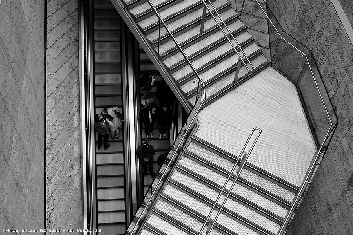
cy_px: 118
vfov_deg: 32.6
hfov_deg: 47.4
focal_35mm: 41
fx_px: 402
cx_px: 176
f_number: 4
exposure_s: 1/320
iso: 2500
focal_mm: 27
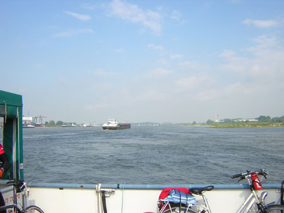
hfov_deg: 51.3
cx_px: 142
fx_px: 296
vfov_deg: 39.7
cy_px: 106
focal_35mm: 36
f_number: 5.2
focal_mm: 4.7
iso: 100
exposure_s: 1/250
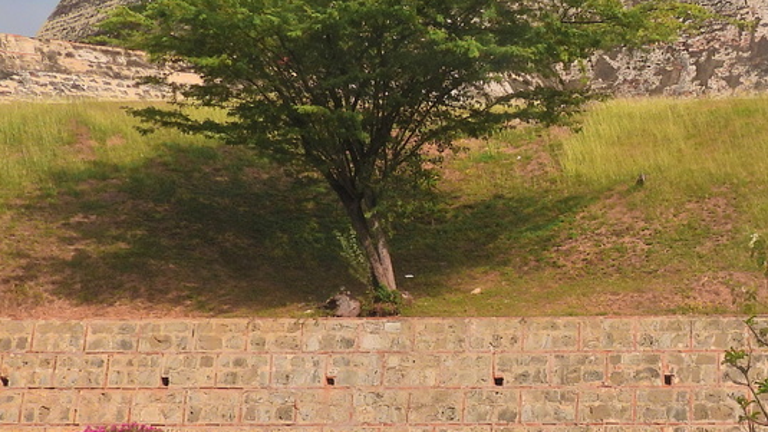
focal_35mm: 86
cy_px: 303
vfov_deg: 14.0
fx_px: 1751
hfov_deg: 24.2
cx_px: 665
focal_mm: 5.9
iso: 100
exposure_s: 1/1000
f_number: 3.2
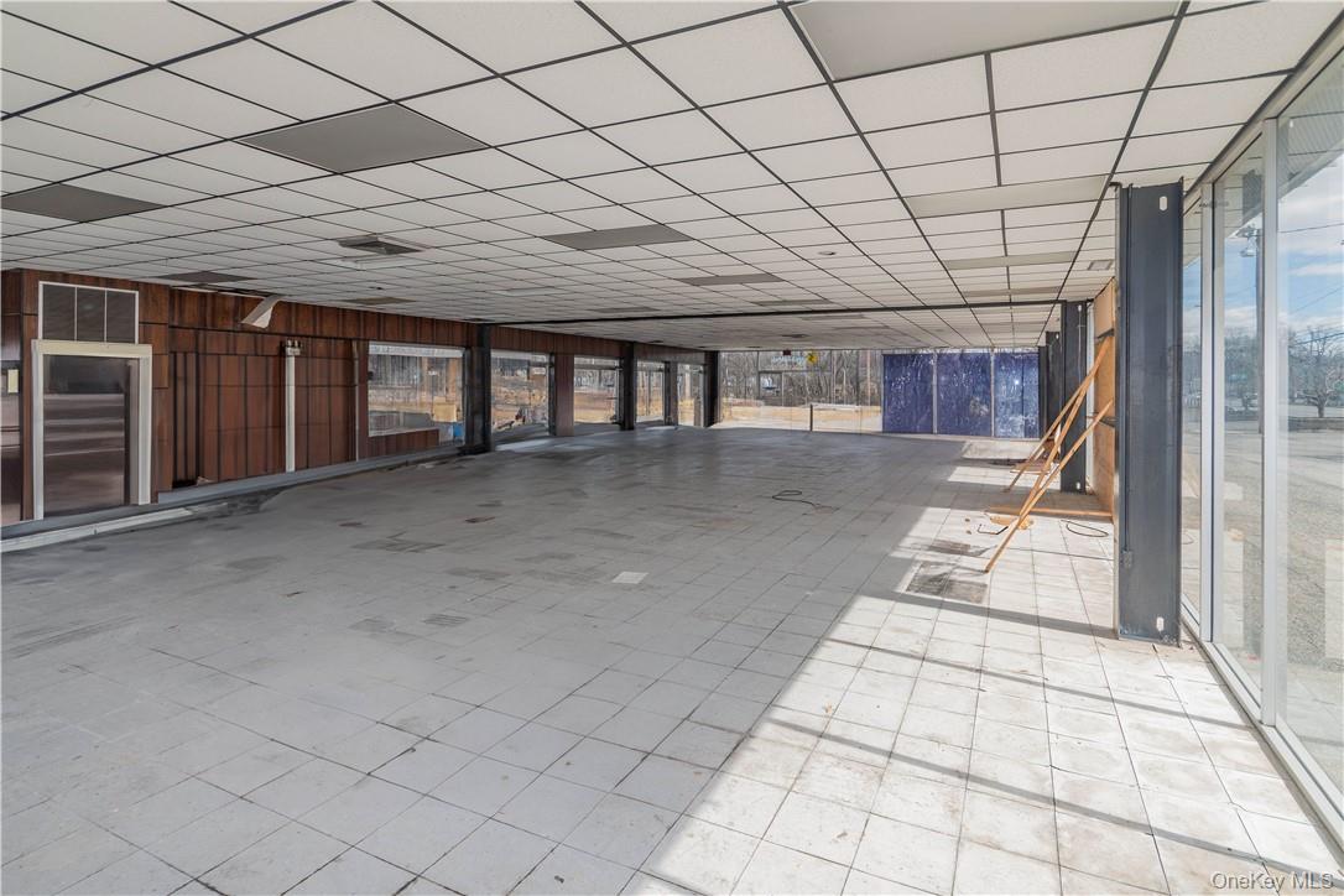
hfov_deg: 100.4
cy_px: 448
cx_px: 672
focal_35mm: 15
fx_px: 560
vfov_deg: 77.3
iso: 100
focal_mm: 10
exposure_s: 1/200
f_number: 7.1
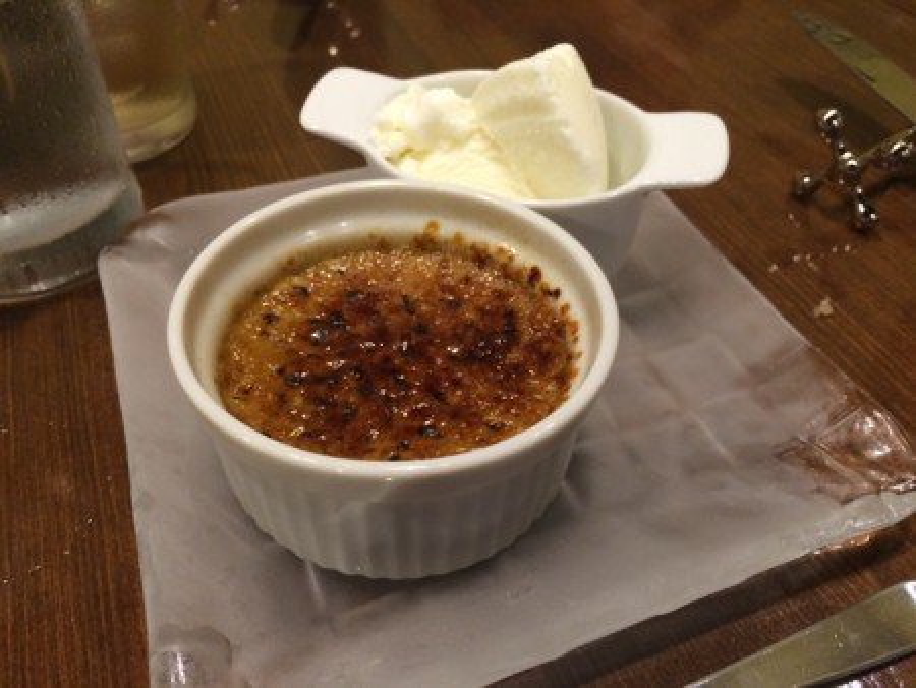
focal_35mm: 29
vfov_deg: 48.3
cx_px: 458
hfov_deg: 61.6
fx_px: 768
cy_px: 344
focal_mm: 4.15
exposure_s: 1/30
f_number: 2.2
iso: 200
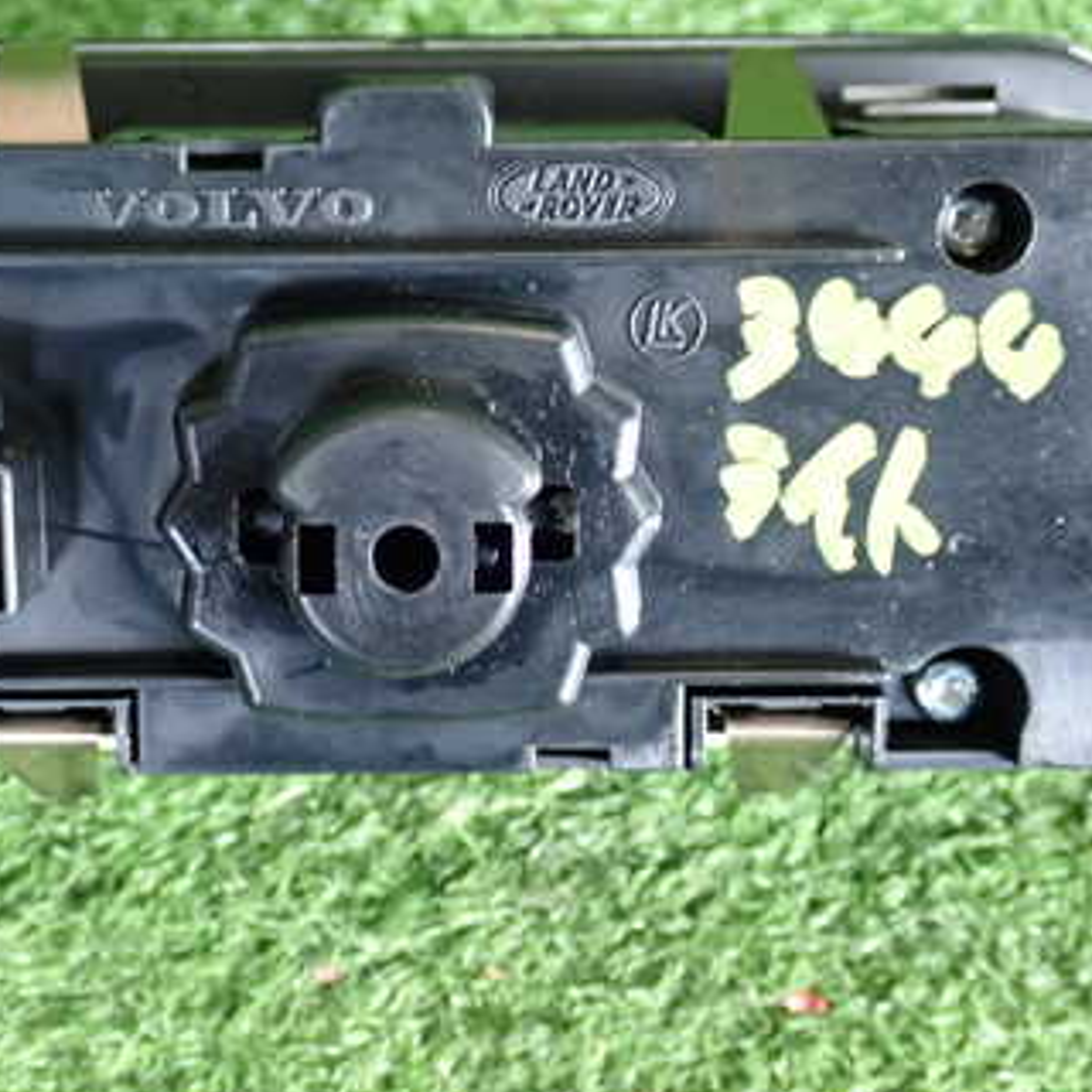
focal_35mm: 68
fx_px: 2427
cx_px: 454
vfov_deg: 25.4
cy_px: 546
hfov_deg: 25.3
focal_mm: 7.31
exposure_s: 1/40
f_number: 2.8
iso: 500
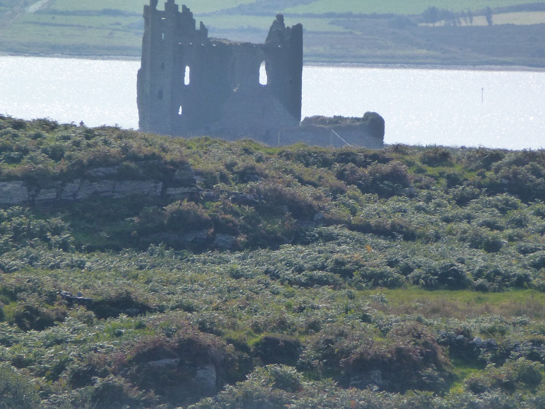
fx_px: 7935
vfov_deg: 3.0
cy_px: 204
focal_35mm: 504
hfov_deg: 3.9
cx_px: 272
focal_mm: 68.8
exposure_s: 1/500
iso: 160
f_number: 5.9
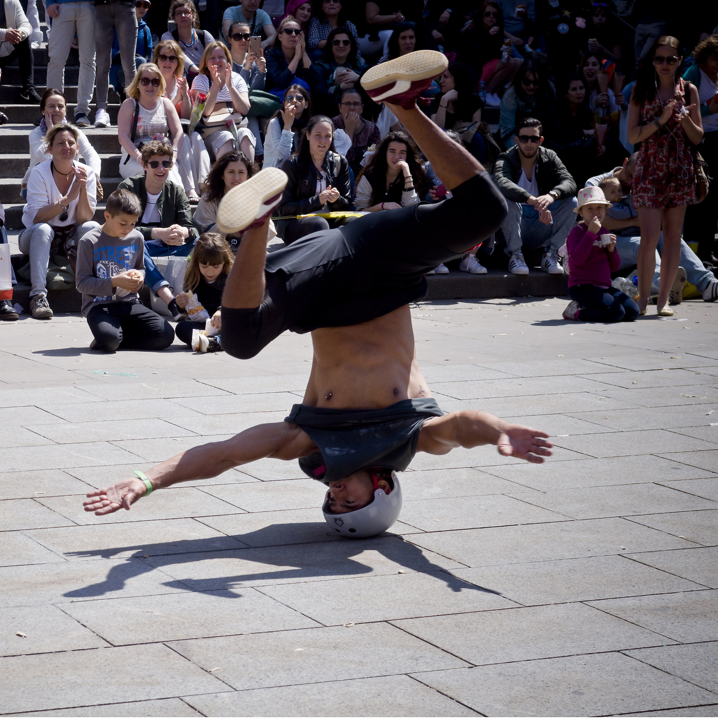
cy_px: 359
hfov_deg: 16.4
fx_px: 2479
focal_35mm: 106
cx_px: 185
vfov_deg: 16.5
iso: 200
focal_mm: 55
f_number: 8
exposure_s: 1/800
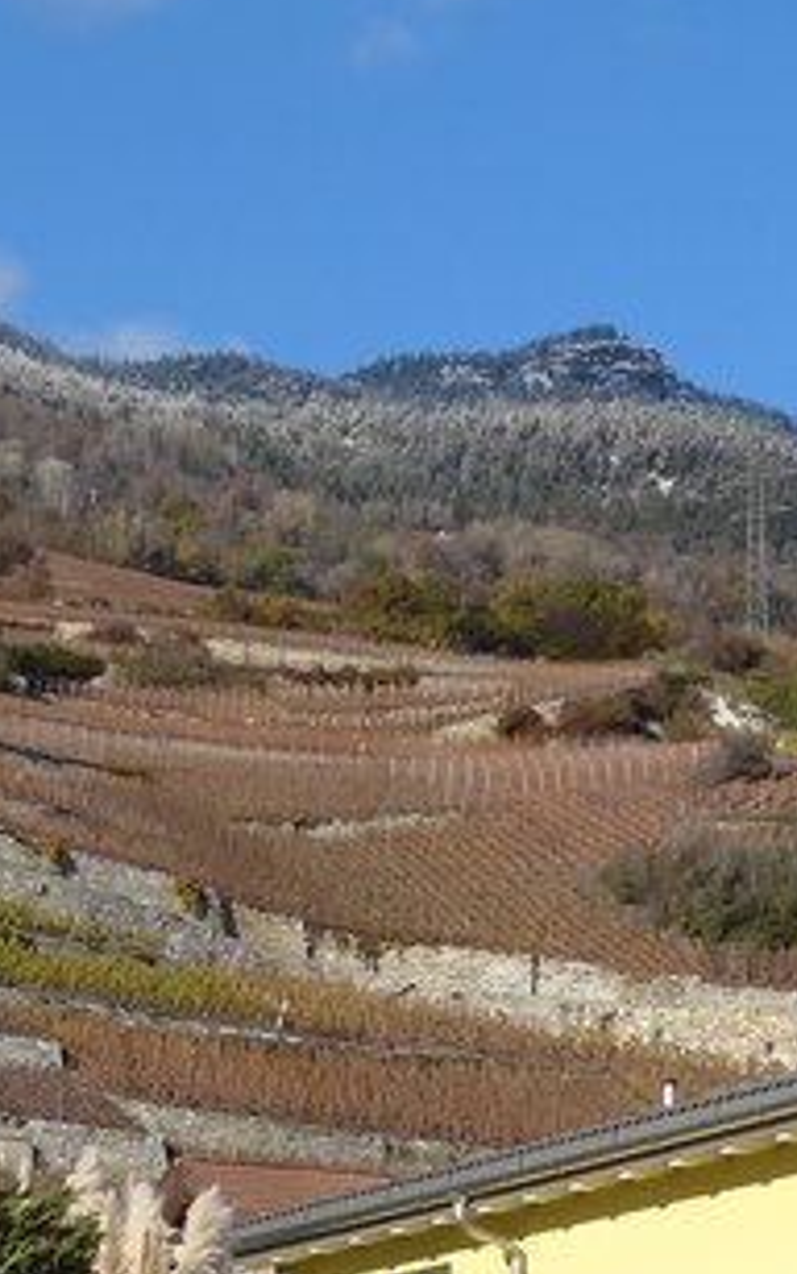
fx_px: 4168
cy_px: 1203
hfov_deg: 10.9
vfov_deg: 17.1
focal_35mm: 120
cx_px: 212
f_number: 2.8
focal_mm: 6
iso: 80
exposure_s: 1/1600
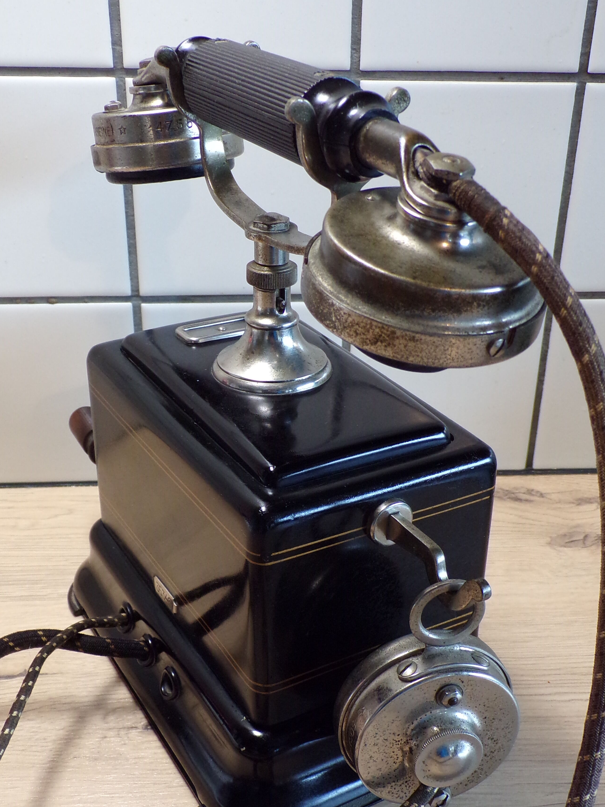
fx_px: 1002
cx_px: 307
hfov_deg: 33.6
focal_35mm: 43
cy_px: 465
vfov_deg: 43.7
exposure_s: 1/26
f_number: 3.2
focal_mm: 5.8
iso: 200
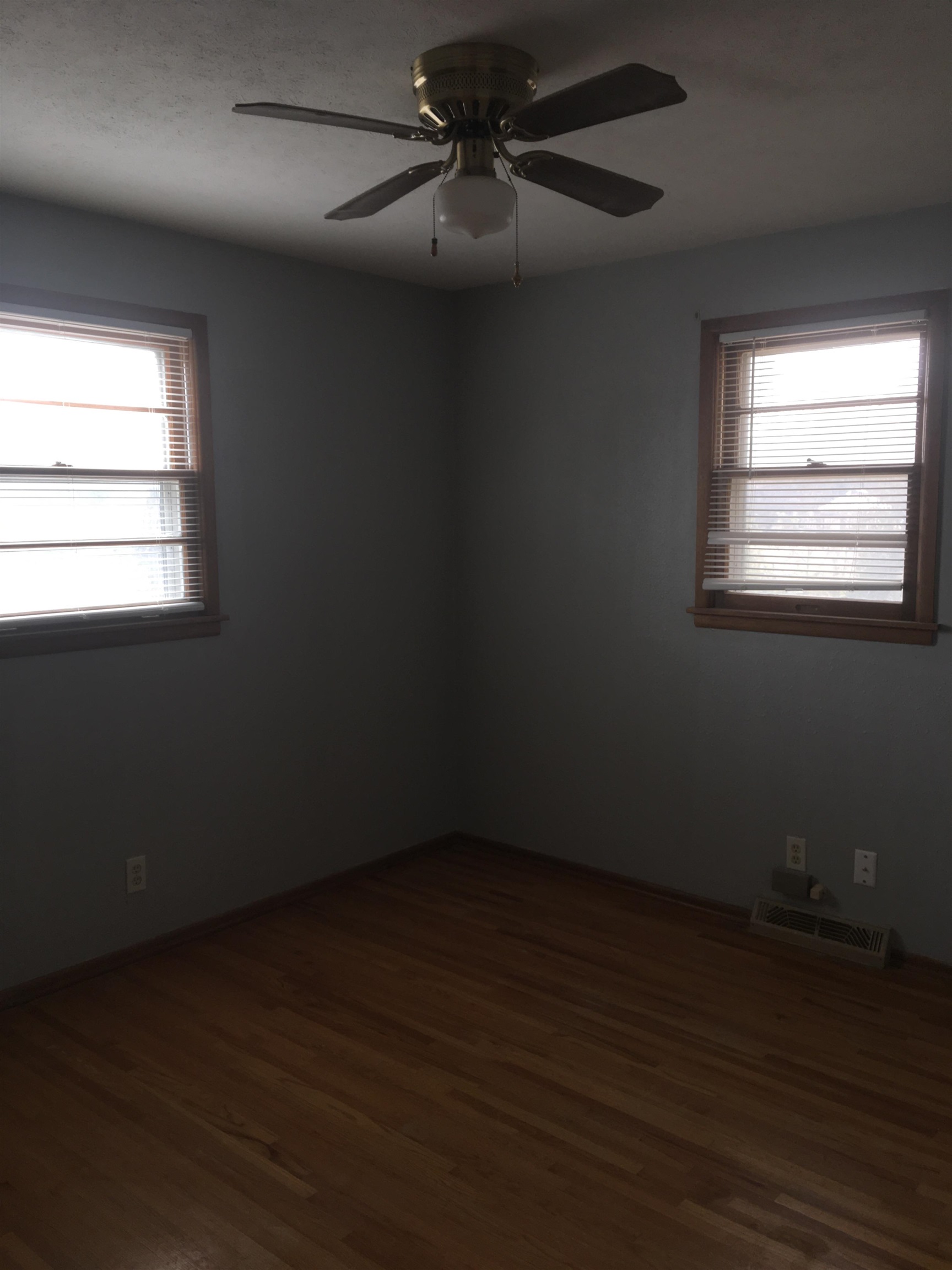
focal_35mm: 29
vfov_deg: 61.7
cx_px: 476
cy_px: 635
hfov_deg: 48.2
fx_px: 1063
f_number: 2.2
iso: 25
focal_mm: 4.15
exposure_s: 1/56
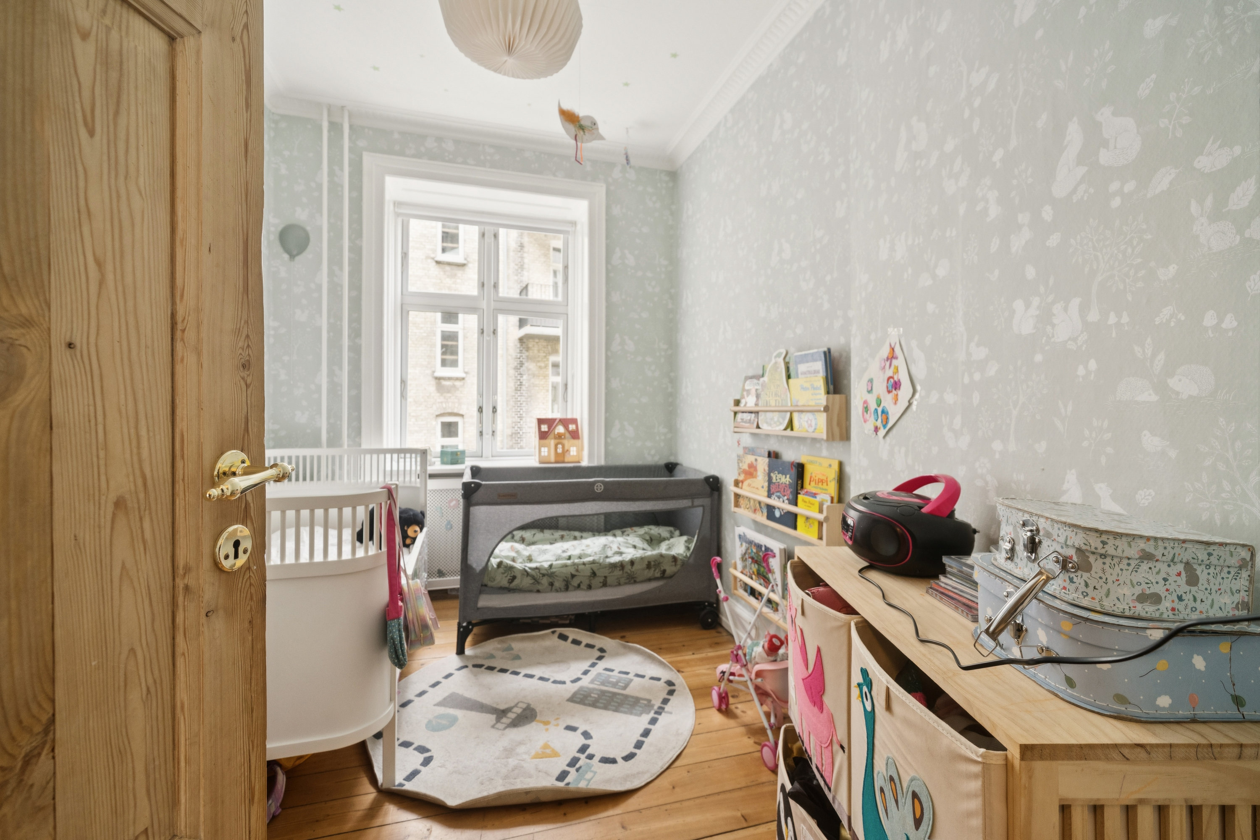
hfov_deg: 100.4
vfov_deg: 77.3
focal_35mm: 15
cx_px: 630
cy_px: 420
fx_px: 525
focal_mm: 15
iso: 800
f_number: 5.6
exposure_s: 1/30
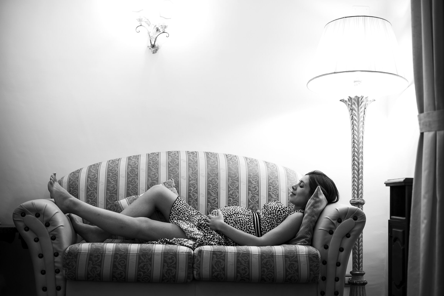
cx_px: 222
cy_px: 148
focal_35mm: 50
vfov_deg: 27.0
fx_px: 617
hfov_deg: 39.6
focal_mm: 50
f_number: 1.8
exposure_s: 1/80
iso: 500
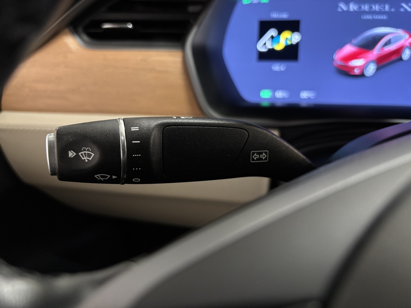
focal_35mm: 26
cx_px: 206
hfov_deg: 67.3
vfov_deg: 53.1
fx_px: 309
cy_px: 154
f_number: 1.6
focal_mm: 5.96
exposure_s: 1/33
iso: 500
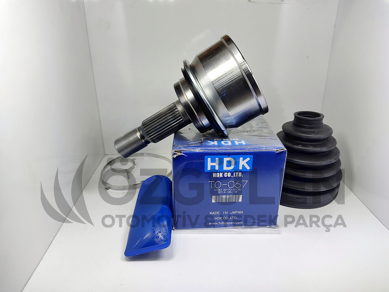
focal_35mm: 26
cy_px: 146
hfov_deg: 67.3
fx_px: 292
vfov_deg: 53.1
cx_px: 194
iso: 163
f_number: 1.79
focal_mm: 4.74
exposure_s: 1/100
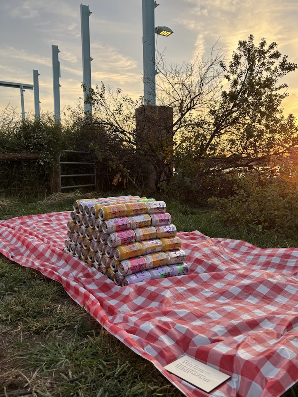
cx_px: 149
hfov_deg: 53.1
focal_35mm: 26
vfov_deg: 67.3
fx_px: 298
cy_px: 198
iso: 50
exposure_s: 1/276
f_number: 1.6
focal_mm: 5.96
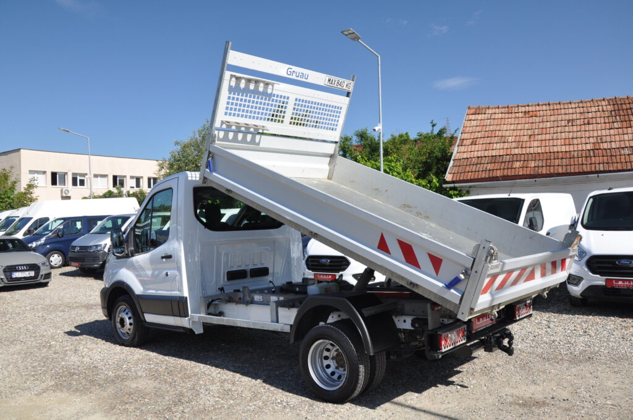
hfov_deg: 59.6
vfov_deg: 41.6
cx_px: 316
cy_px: 210
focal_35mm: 32
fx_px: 553
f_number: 9
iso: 400
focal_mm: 21
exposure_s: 1/320
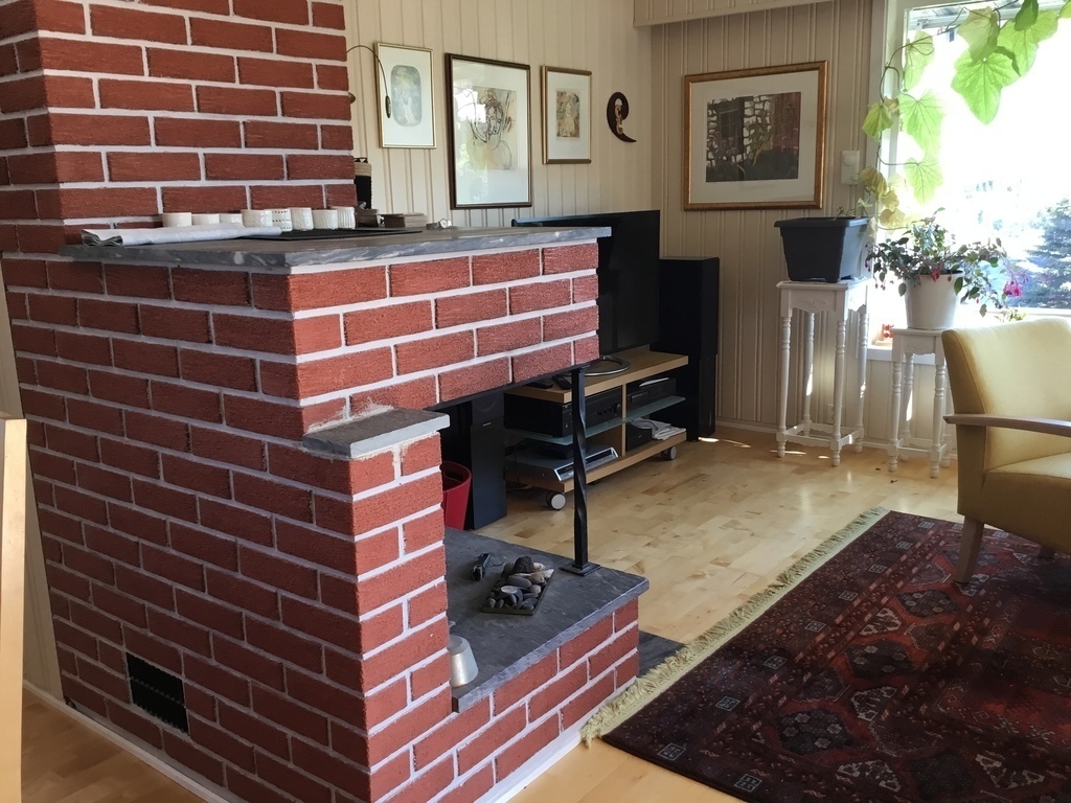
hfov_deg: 58.4
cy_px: 402
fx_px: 959
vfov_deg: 45.4
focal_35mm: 31
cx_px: 536
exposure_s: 1/33
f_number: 2.4
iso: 32
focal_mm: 3.3
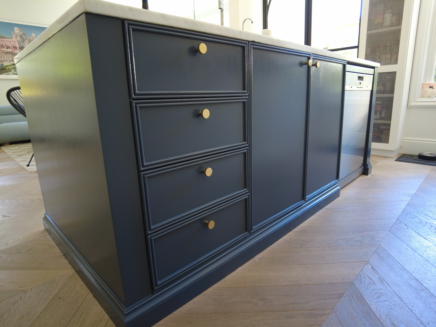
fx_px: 252
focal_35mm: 20
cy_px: 164
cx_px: 218
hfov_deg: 81.7
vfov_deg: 66.0
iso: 200
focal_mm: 4.4
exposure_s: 1/15
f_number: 1.8
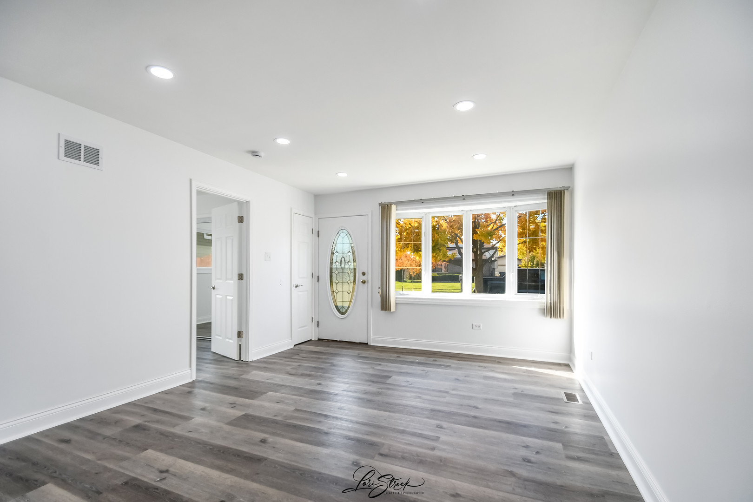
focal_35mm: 15
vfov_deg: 77.3
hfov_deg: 100.4
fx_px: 314
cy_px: 251
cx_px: 376
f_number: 8
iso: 400
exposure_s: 1/320
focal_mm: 10
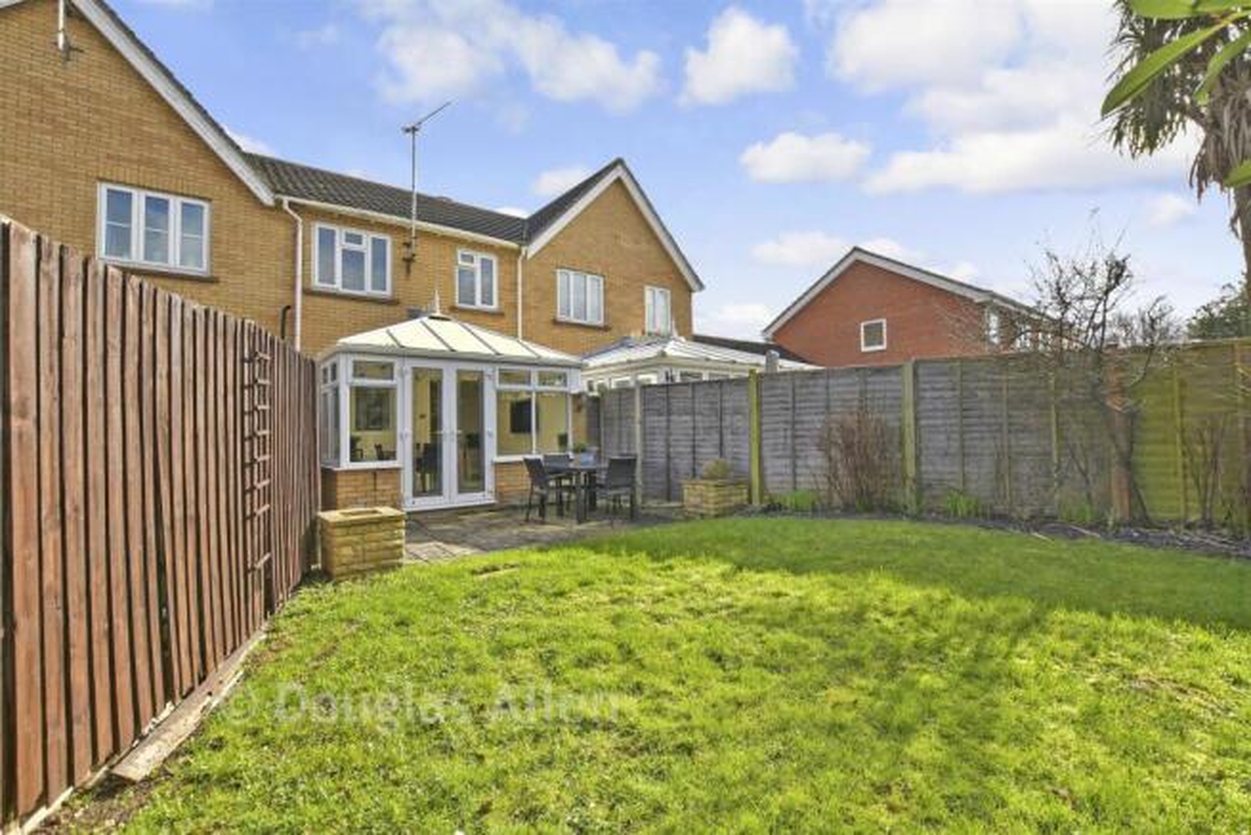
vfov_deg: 77.4
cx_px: 626
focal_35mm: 15
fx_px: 521
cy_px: 418
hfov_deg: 100.4
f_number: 8
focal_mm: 10
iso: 100
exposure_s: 1/125
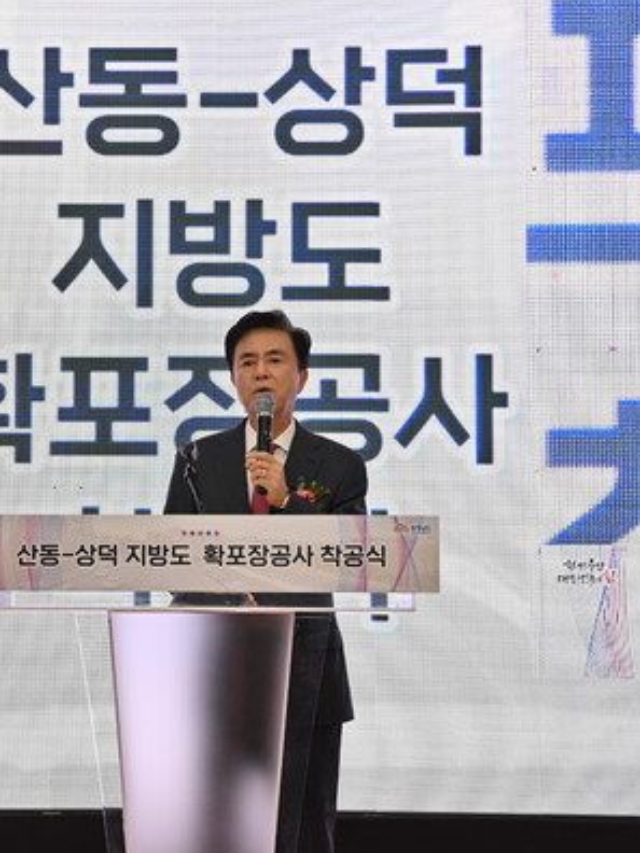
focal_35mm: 102
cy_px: 426
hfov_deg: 14.5
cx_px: 198
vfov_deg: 19.3
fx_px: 2514
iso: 640
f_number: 5
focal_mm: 70
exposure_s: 1/250
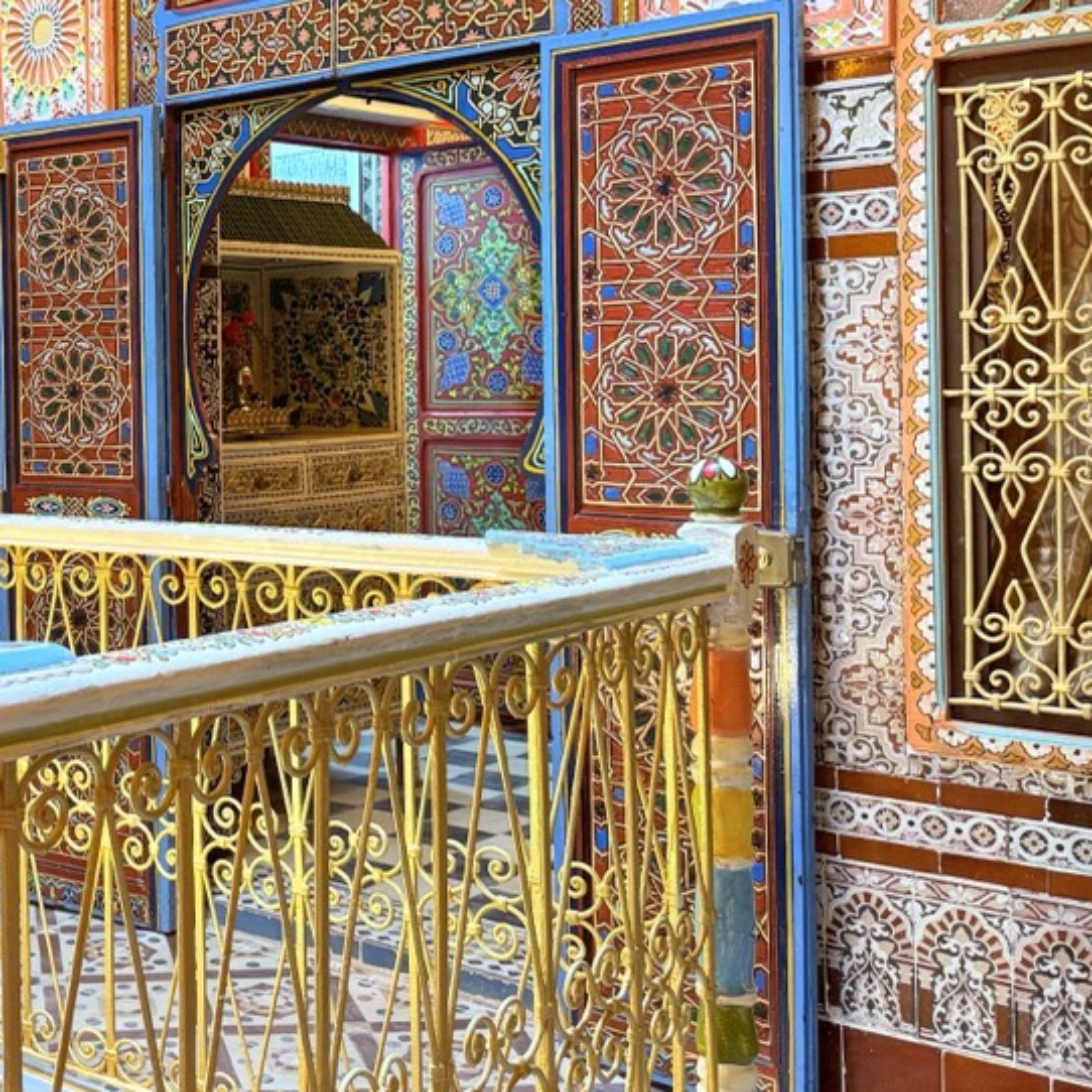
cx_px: -38
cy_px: 375
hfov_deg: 32.7
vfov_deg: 35.7
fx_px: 1677
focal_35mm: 47
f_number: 1.78
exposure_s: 1/50
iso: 200
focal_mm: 6.76
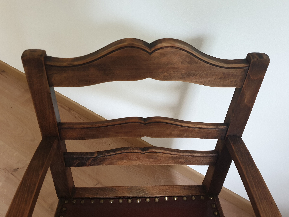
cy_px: 108
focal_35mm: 26
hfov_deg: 67.3
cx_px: 144
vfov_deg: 53.1
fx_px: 217
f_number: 1.5
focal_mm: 4.3
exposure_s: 1/26
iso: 250
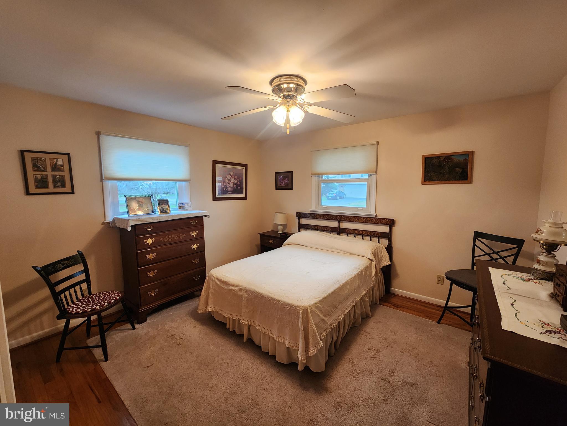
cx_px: 284
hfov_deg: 106.2
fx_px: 213
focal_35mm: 13
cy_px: 213
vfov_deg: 89.9
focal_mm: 2.2
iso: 320
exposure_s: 1/60
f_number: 2.2
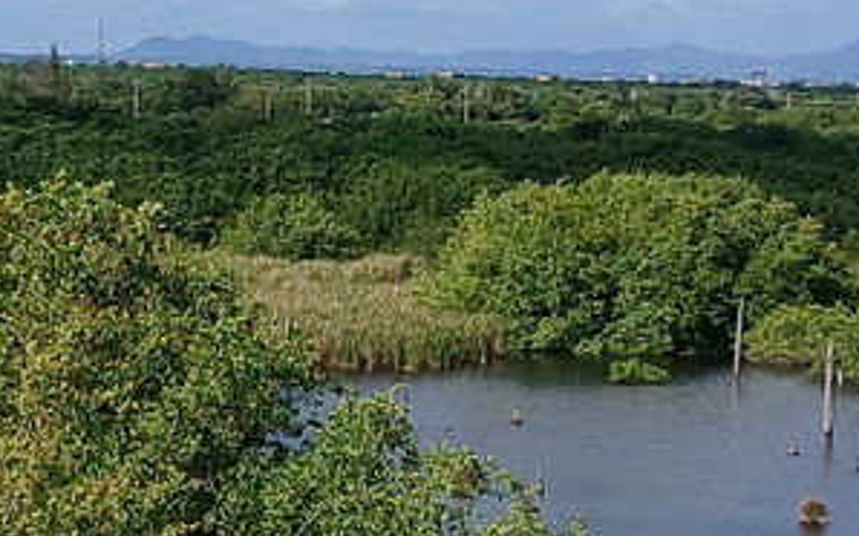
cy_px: 340
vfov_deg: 8.8
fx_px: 3463
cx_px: 280
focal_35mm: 148
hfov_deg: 14.1
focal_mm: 3.98
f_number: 1.8
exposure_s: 1/791
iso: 20
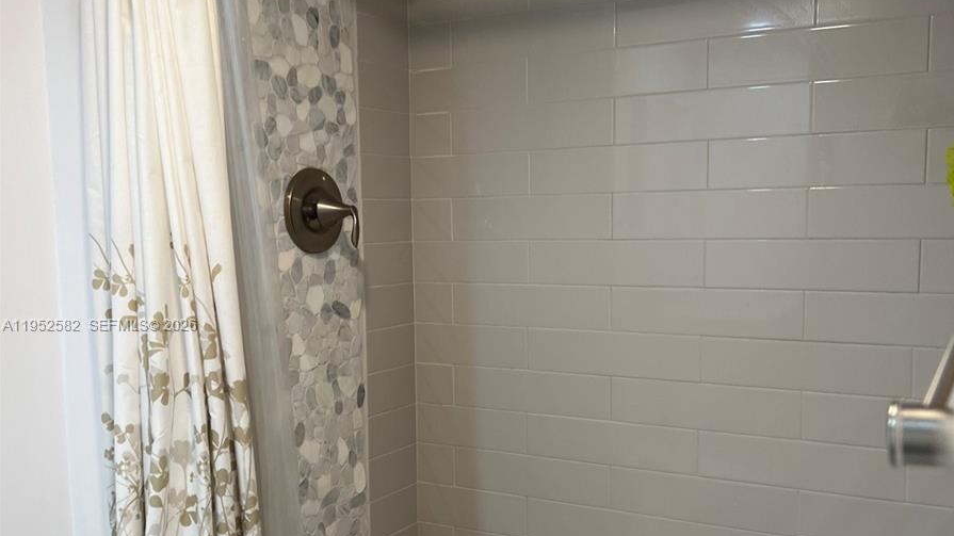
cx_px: 479
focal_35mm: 38
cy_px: 326
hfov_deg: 52.8
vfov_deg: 31.1
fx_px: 961
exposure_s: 1/60
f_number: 1.5
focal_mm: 5.7
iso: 64
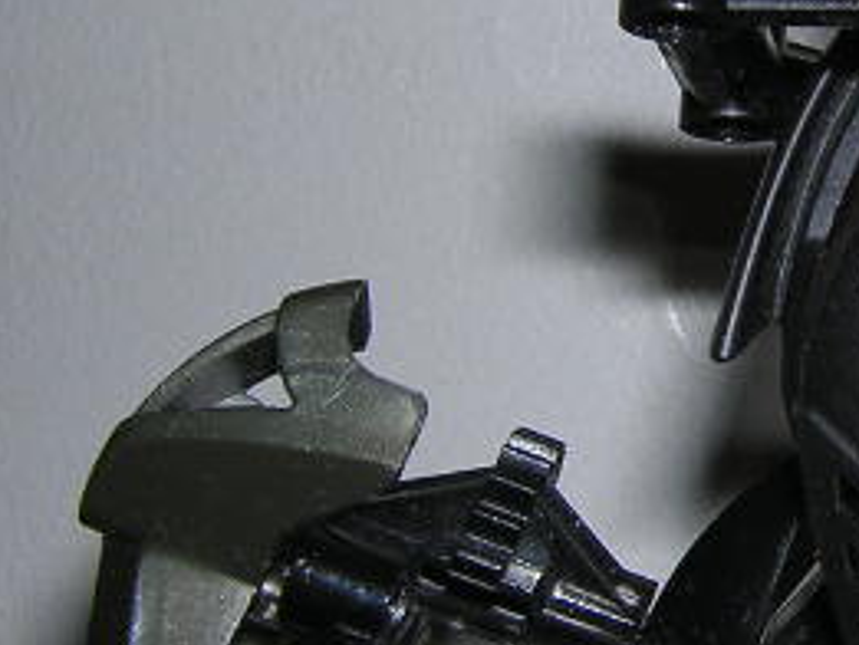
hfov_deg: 19.2
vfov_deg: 15.1
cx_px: 931
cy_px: 227
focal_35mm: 98
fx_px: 2433
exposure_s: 1/60.1
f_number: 5.4
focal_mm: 5.2
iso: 100
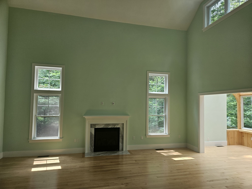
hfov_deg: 73.9
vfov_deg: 58.9
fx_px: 167
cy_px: 94
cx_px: 126
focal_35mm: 23
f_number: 1.8
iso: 64
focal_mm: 5.4
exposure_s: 1/120
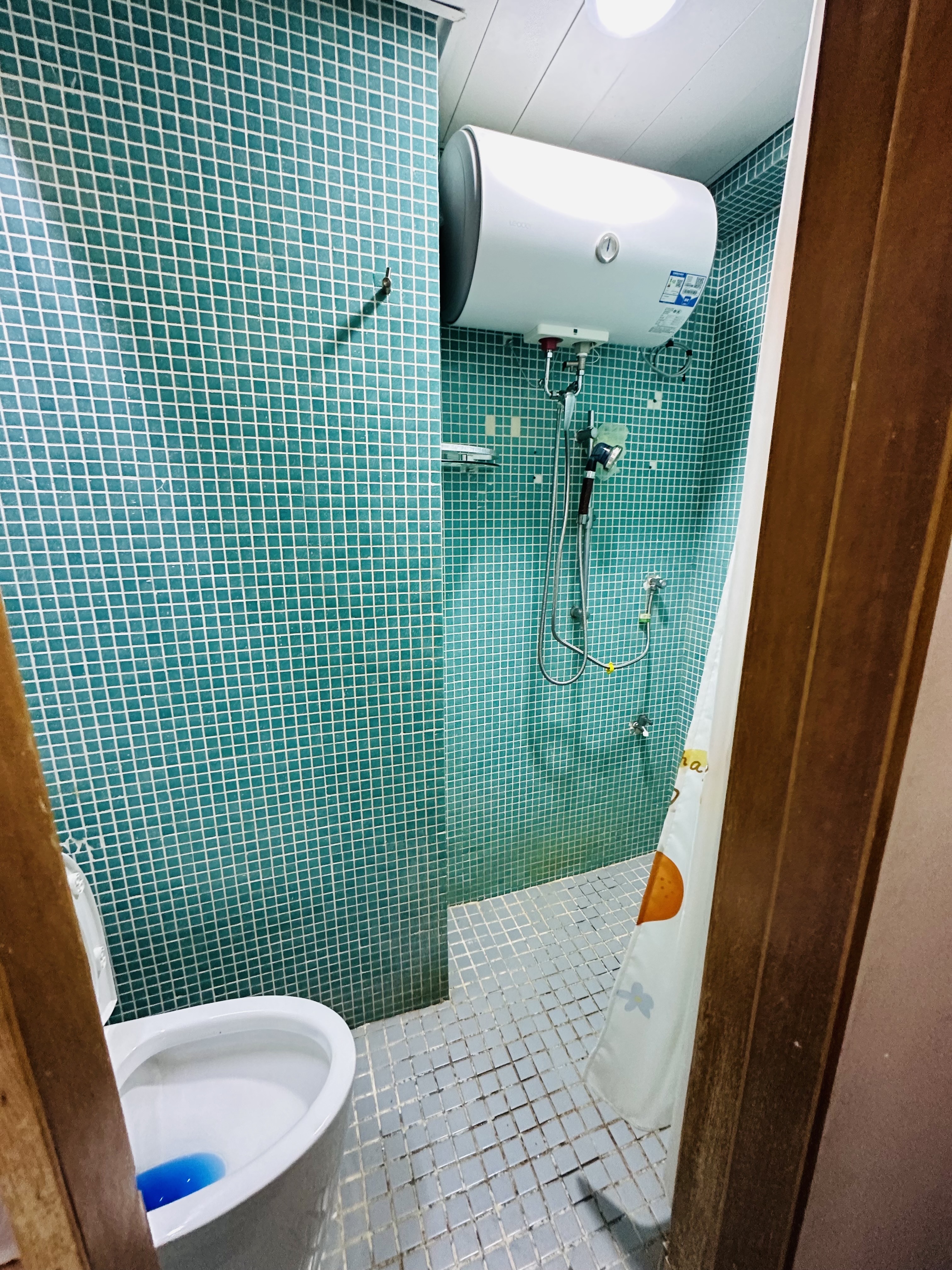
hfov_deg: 85.7
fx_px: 513
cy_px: 635
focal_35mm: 14
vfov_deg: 102.1
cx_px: 476
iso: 400
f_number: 2.2
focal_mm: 2.22
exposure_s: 1/60
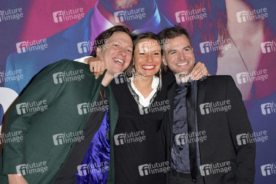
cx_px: 138
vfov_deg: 19.4
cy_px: 92
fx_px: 536
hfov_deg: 28.9
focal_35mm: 70
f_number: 5.6
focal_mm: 70
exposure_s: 1/250
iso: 640
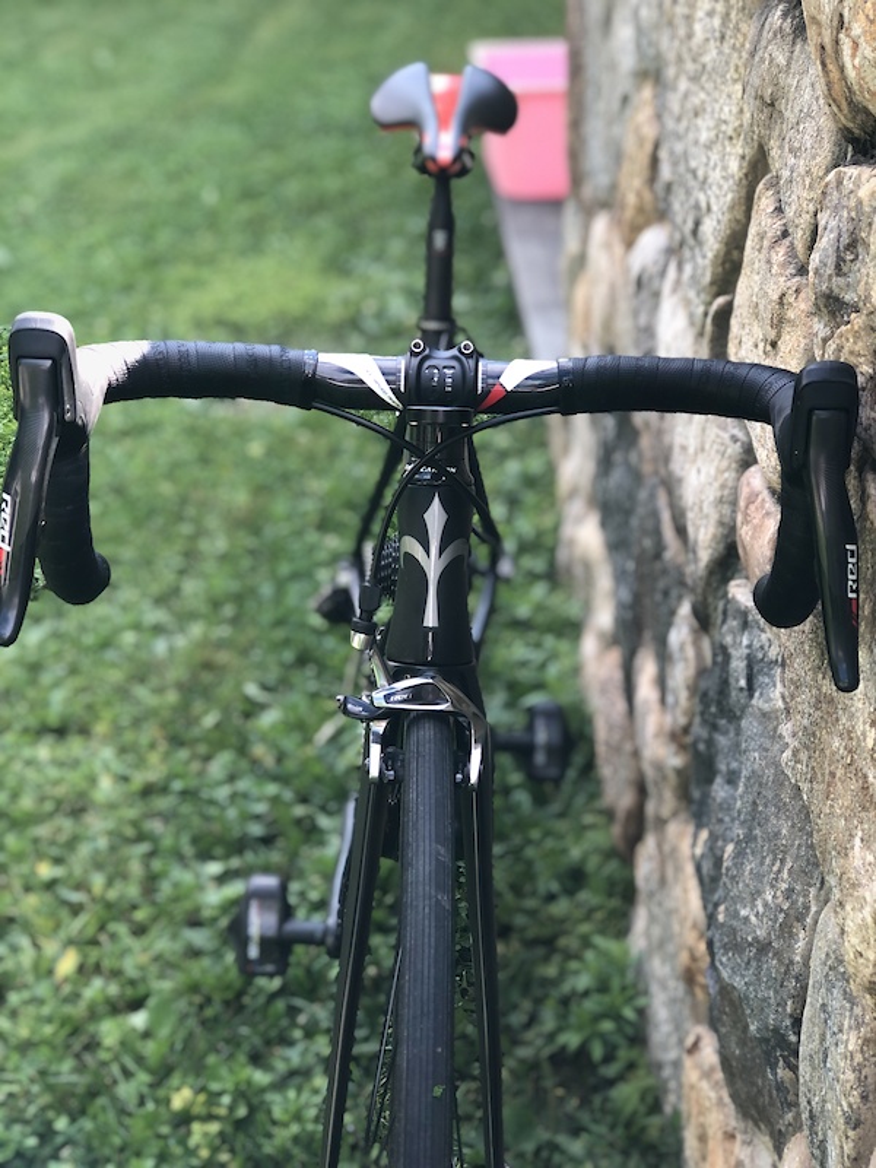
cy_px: 584
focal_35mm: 57
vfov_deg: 33.8
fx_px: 1923
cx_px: 438
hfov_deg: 25.7
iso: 20
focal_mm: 6.6
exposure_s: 1/60
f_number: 2.8
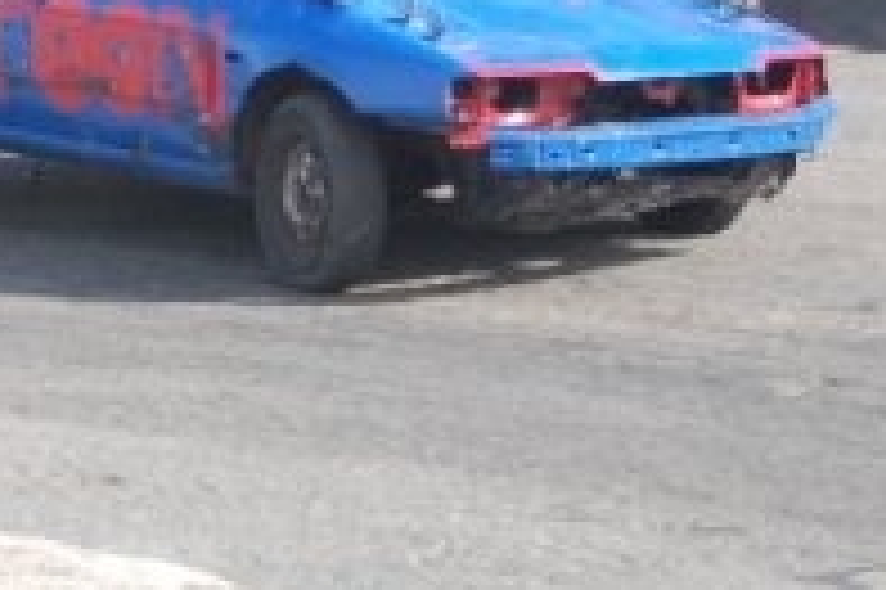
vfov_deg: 5.1
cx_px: -27
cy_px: -81
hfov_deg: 7.6
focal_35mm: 269
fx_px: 6606
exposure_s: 1/640
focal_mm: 55
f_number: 5.3
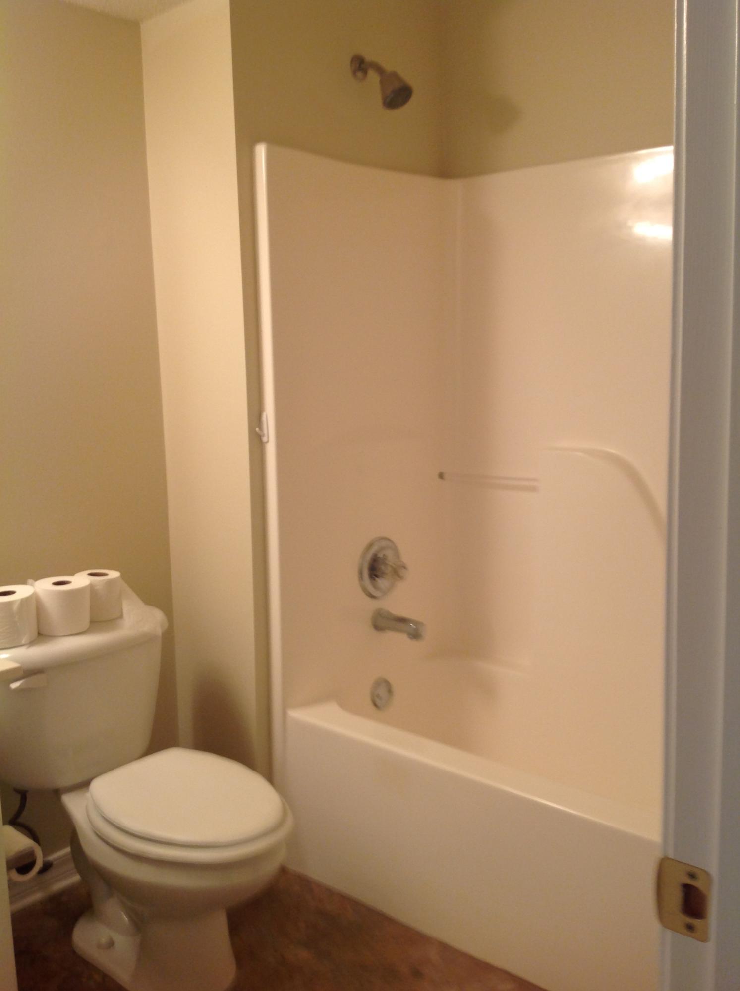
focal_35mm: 35
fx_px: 1001
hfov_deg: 40.6
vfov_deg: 52.7
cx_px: 370
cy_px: 496
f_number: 2.4
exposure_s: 1/15
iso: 50
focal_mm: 4.28
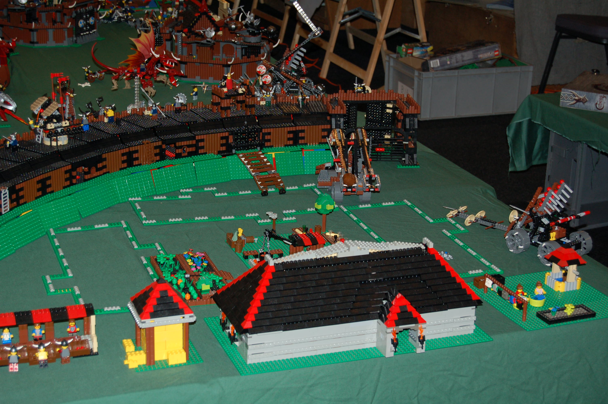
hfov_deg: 29.3
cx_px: 304
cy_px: 202
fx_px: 1164
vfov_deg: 19.7
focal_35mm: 69
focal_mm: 46
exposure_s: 1/60
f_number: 5.3
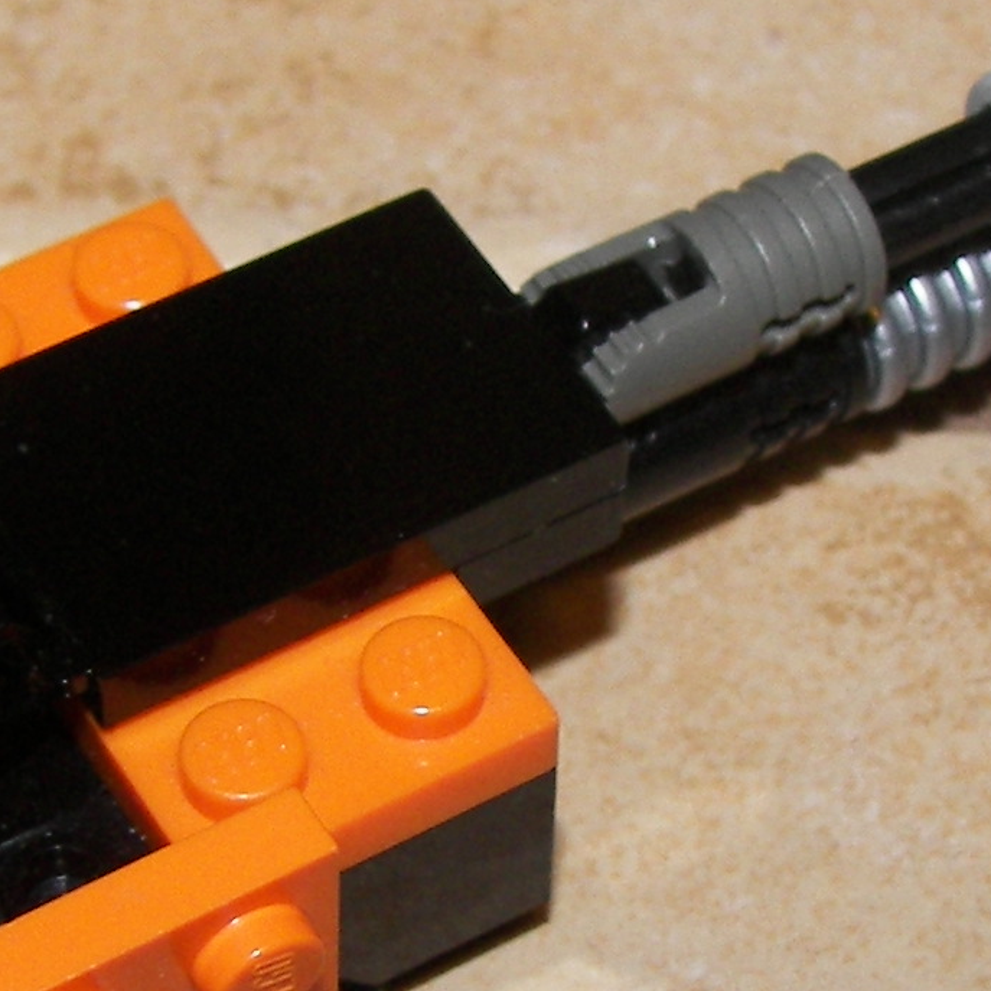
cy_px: 685
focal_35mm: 120
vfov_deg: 14.5
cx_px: 505
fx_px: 3887
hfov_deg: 14.5
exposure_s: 1/30
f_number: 2.8
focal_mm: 6
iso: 100
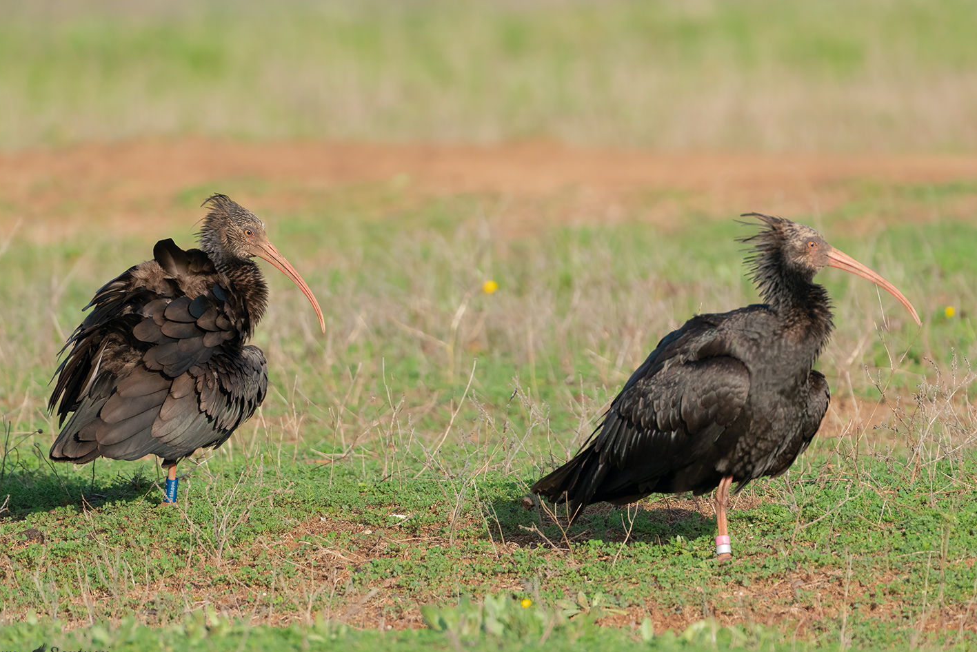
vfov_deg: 1.3
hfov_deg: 2.0
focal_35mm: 1035
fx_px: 28099
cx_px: 500
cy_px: 336
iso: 3200
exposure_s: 1/2000
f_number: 9
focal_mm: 815
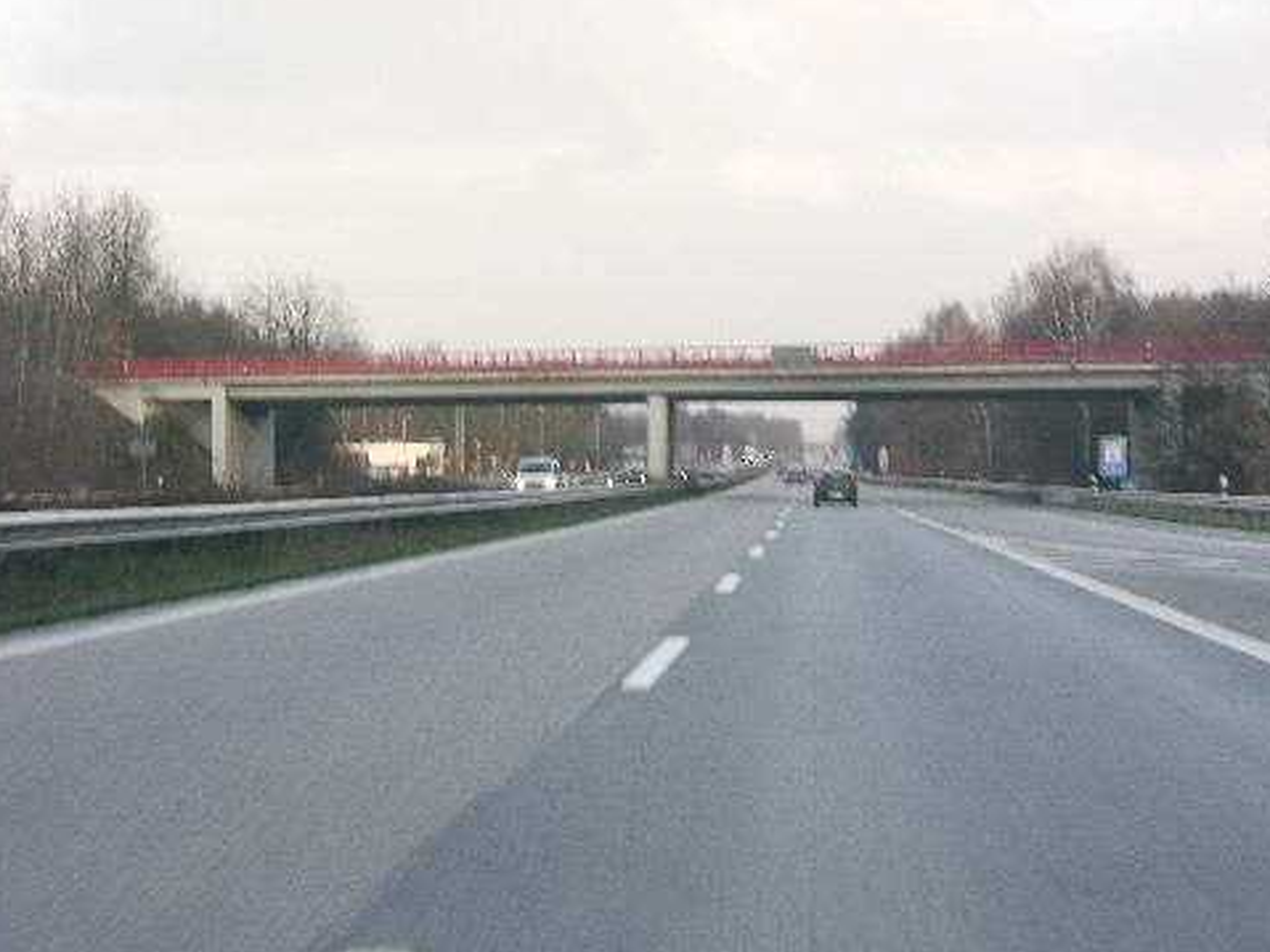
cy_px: 392
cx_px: 746
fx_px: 4181
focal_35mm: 114
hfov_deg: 17.3
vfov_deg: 13.0
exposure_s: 1/70.4
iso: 50
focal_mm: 23.7
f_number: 4
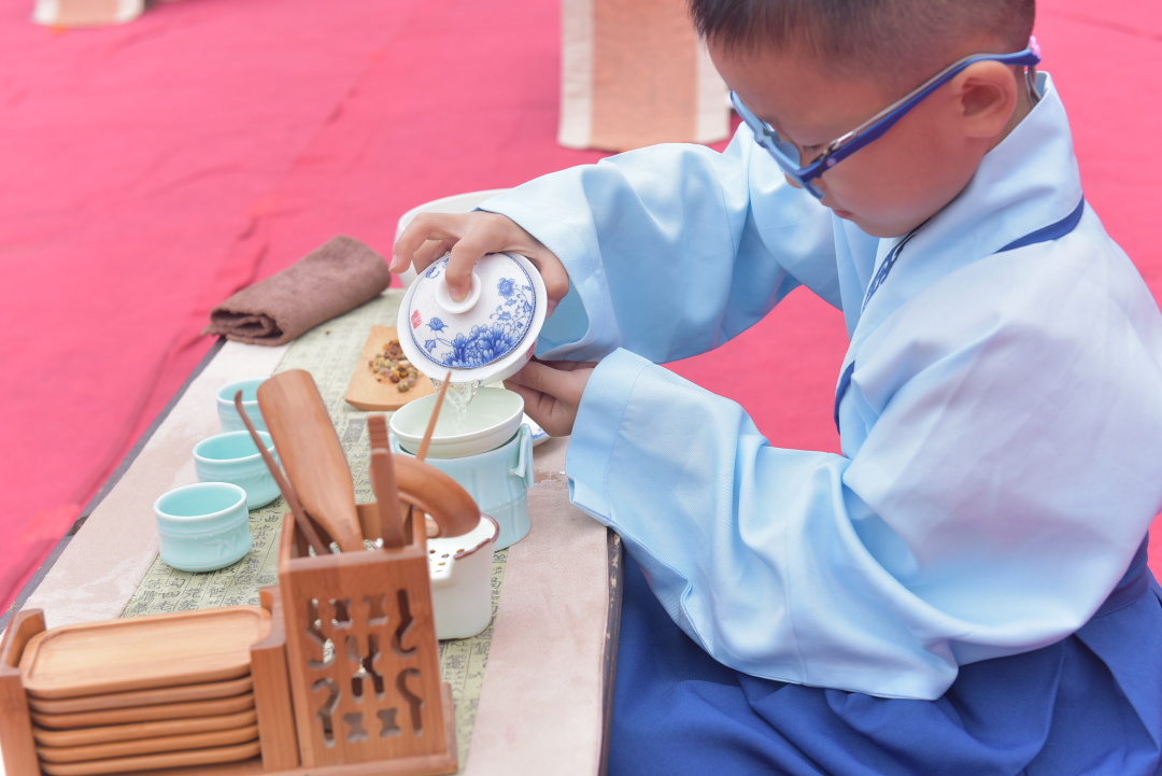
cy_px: 388
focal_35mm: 58
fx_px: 1873
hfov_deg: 34.5
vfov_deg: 23.4
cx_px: 581
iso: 320
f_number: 6.3
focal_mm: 58
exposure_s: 1/125
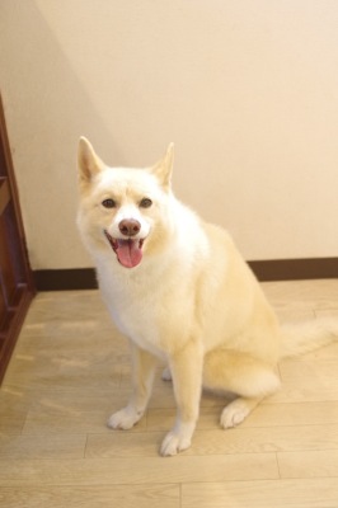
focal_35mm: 42
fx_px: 592
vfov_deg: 46.4
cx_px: 169
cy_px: 254
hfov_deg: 31.8
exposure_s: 1/100
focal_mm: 28
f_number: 2.8
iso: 2000
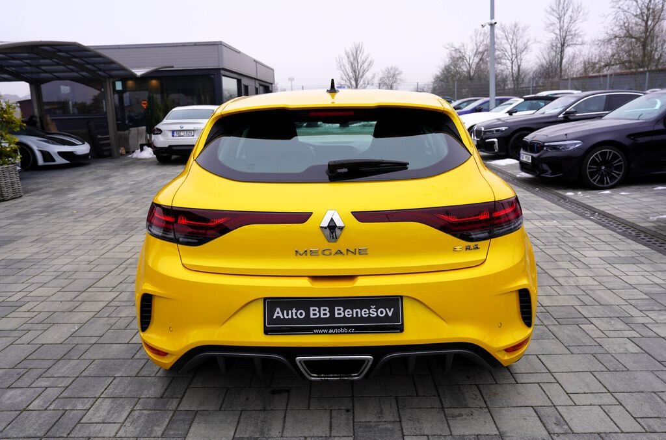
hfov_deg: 65.6
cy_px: 220
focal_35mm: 28
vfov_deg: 46.2
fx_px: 517
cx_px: 333
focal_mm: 28
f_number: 5
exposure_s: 1/80
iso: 100
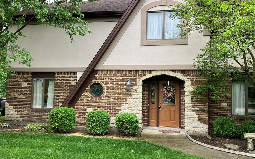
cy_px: 87
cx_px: 127
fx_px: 208
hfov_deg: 62.9
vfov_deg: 41.8
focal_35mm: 30
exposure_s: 1/333
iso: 32
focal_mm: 3.99
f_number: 1.8
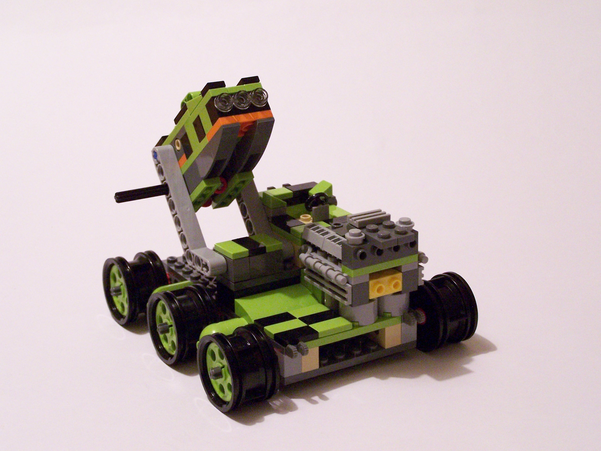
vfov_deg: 21.3
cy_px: 226
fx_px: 1198
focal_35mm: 69
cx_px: 300
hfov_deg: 28.2
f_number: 3.2
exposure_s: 1/15
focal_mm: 11.5
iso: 400
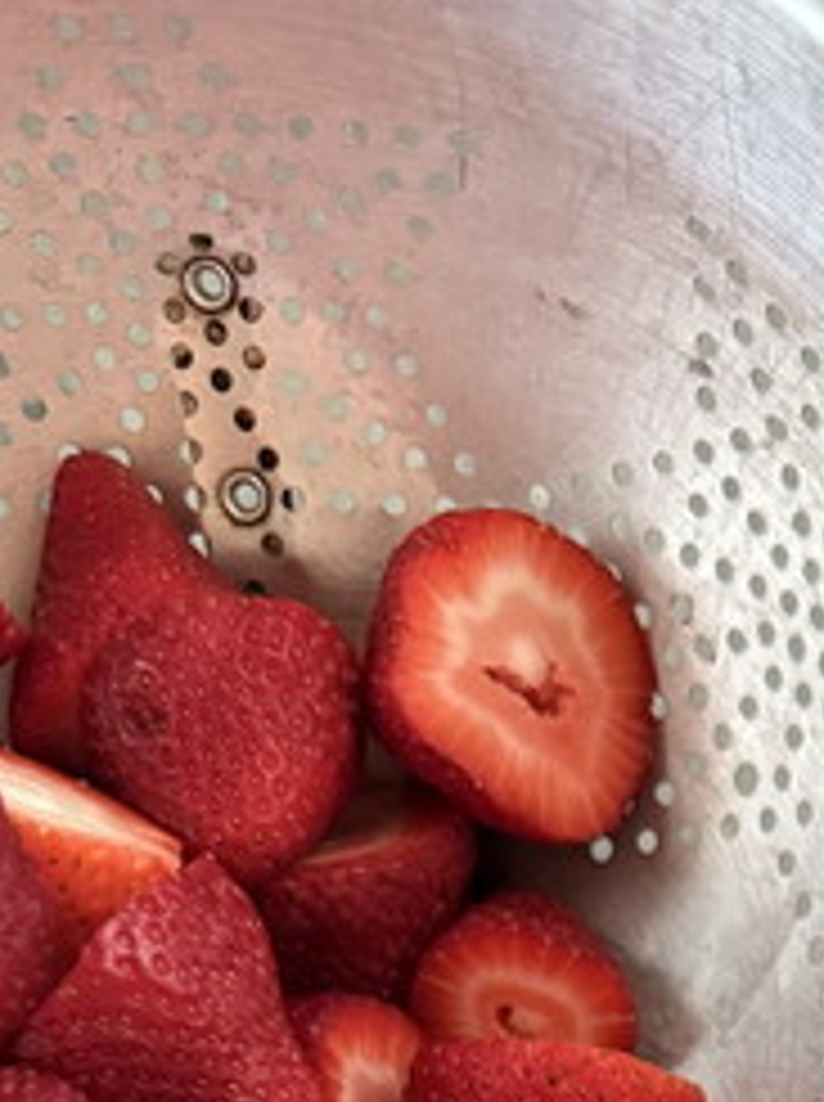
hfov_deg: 16.4
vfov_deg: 19.5
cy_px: 1736
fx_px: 2705
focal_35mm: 85
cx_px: 1054
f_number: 1.78
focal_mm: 6.76
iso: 800
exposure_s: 1/45
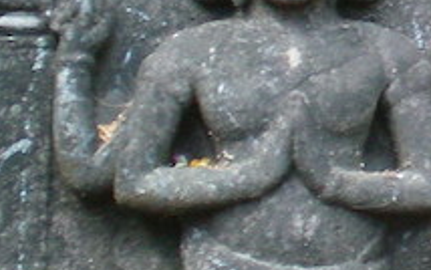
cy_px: -153
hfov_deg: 7.9
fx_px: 2985
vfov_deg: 5.1
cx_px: 852
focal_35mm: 254
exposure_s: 1/60
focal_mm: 8.4
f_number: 3.7
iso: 80
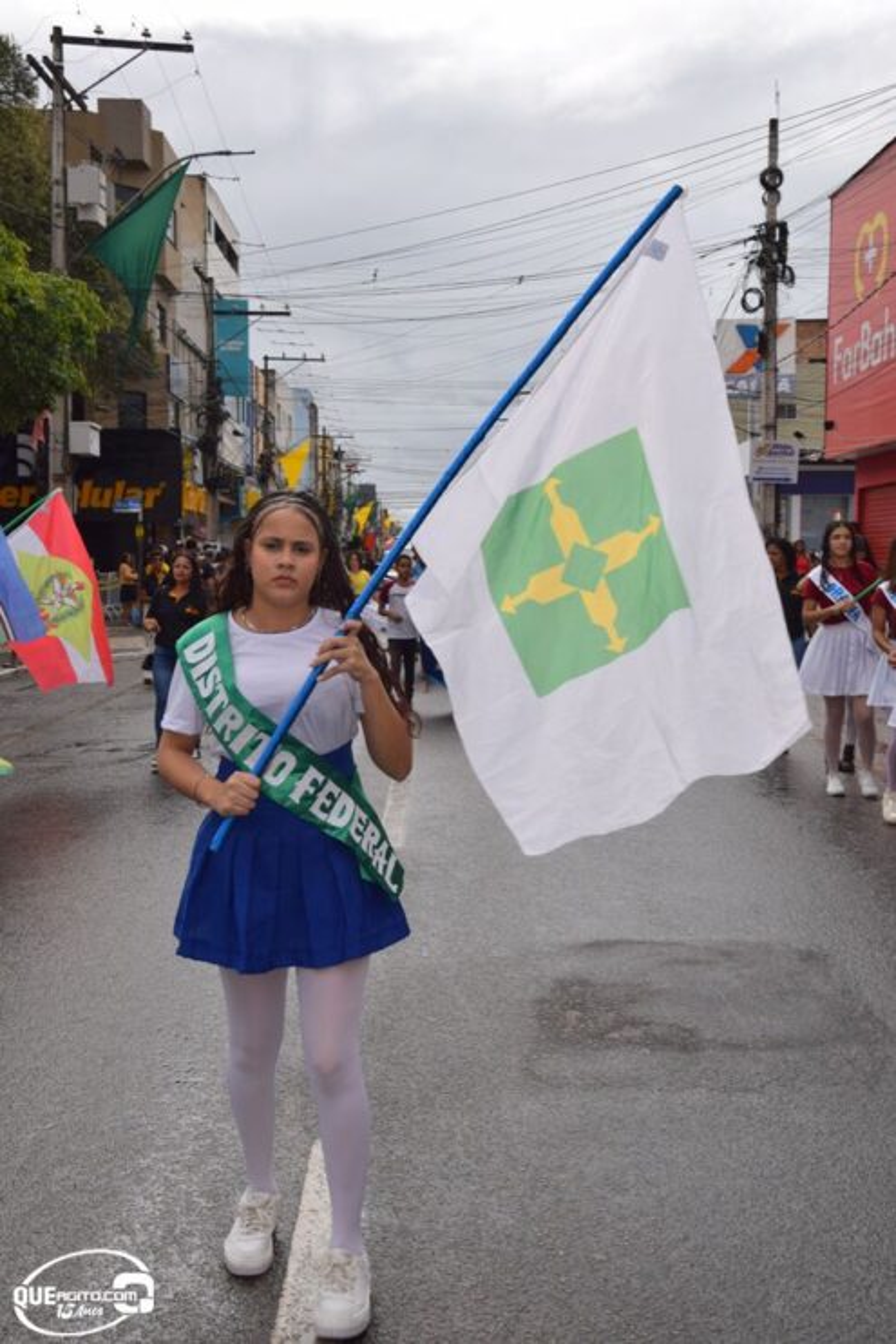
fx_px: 1455
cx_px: 448
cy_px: 672
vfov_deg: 49.5
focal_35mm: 39
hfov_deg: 34.2
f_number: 11
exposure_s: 1/200
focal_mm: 26
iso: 100
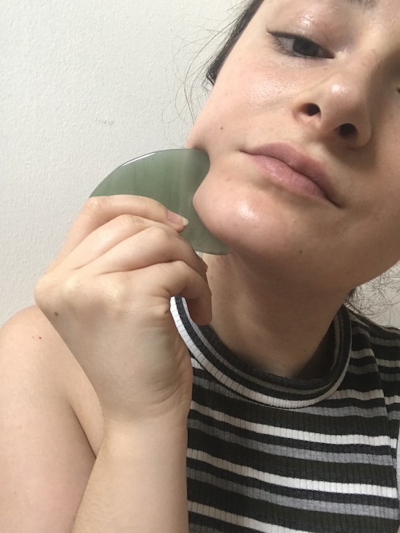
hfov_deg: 44.2
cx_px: 200
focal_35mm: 32
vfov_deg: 56.8
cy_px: 266
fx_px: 493
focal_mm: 2.87
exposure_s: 1/30
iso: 32
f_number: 2.2
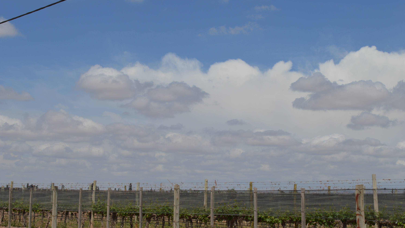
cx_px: 202
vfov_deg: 19.1
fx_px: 677
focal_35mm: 63
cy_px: 114
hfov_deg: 33.3
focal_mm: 40
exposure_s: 1/400
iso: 100
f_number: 10
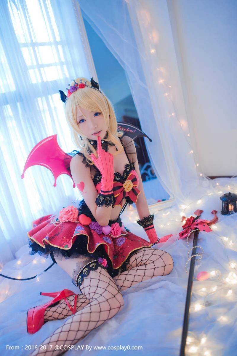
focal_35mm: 35
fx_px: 346
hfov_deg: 37.9
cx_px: 118
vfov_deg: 54.4
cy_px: 178
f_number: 2
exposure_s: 1/200
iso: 800
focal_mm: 35
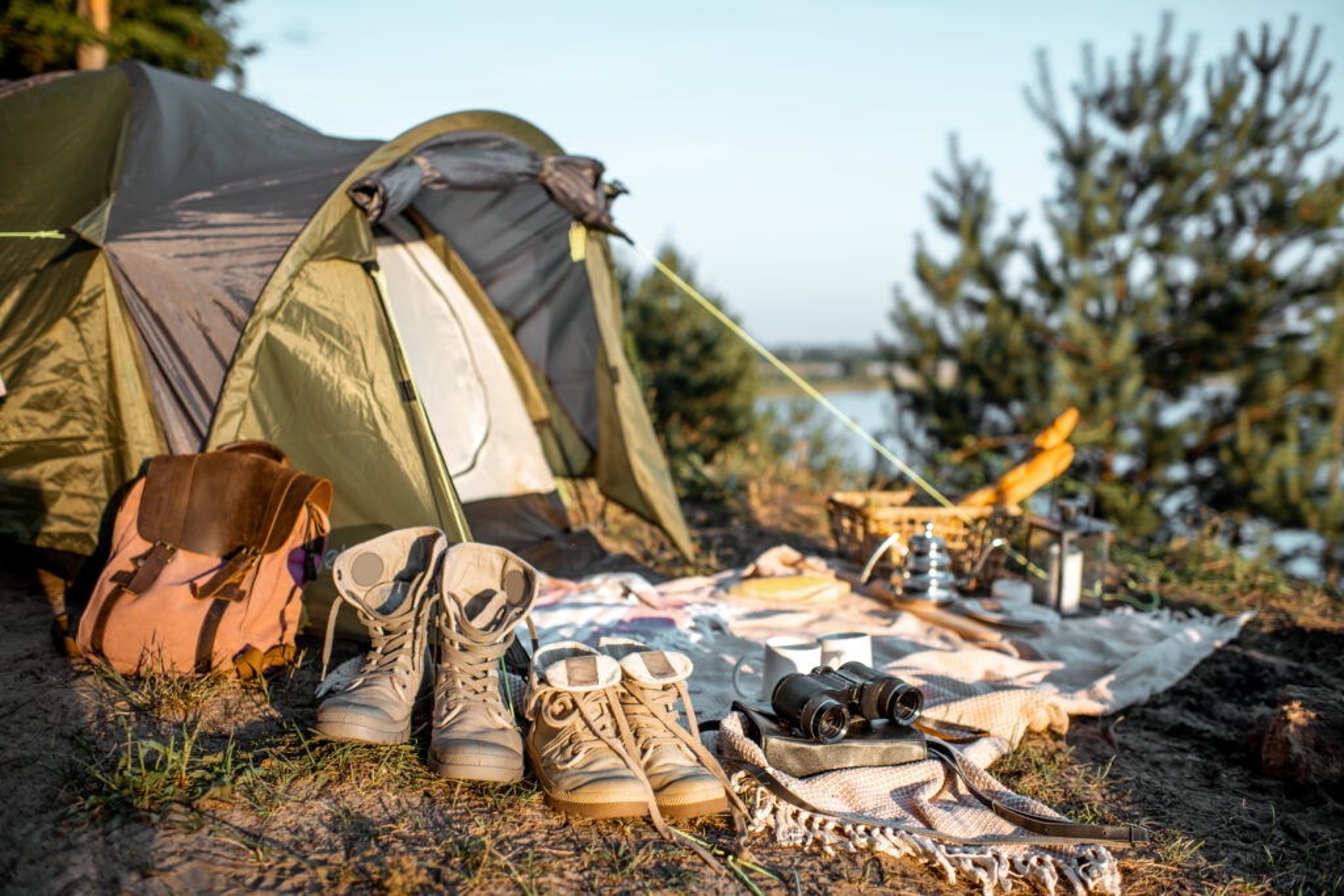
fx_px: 1307
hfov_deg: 54.4
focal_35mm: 35
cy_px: 448
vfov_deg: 37.9
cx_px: 672
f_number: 2.2
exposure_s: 1/1250
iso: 200
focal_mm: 35
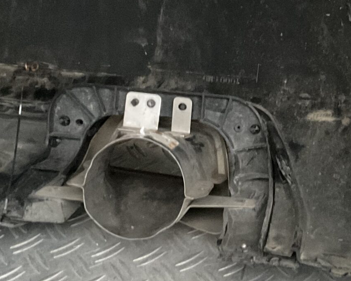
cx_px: 254
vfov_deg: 18.0
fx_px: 883
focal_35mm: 85
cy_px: 101
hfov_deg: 22.3
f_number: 1.8
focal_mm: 3
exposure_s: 1/20
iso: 500
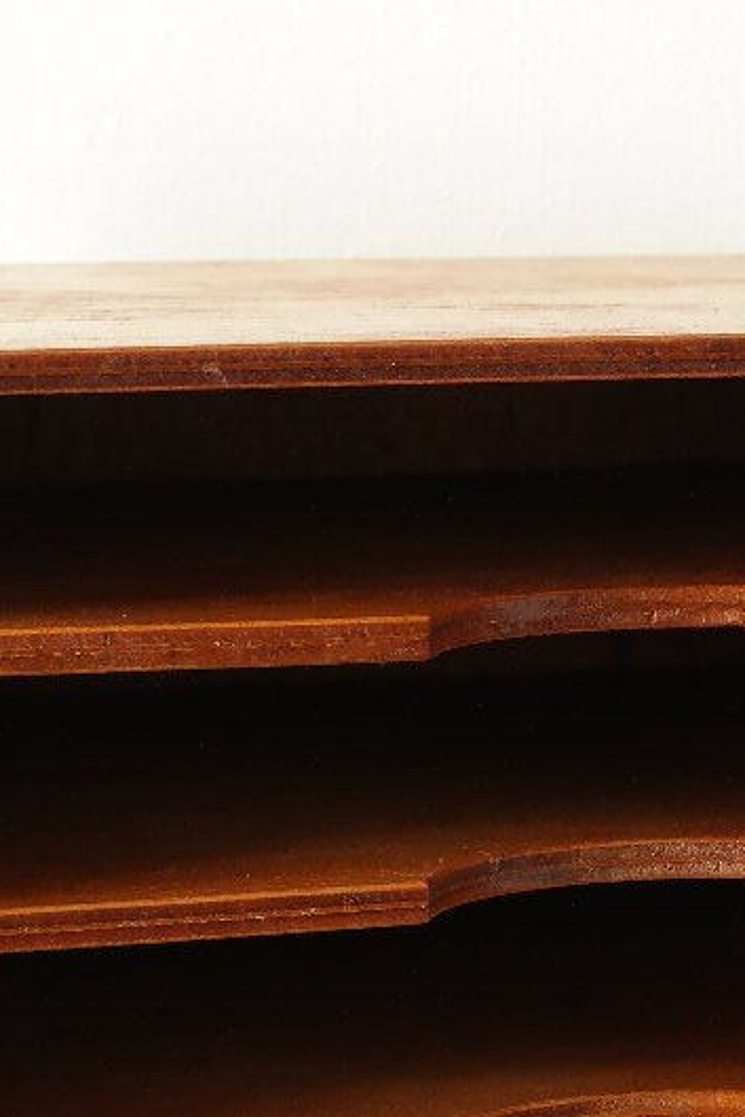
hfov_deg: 7.9
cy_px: 804
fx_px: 5366
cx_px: 471
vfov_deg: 11.9
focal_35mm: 173
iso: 800
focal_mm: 35
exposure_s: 1/30
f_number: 5.6
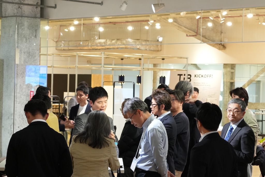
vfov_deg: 13.0
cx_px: 132
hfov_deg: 19.5
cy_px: 88
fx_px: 773
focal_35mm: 105
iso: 4000
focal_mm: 70
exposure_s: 1/40
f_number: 10
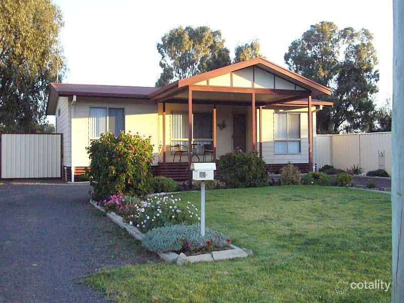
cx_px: 202
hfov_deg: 45.8
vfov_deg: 35.1
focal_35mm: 41
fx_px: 479
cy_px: 152
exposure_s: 1/125
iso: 400
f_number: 5.6
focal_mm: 4.7
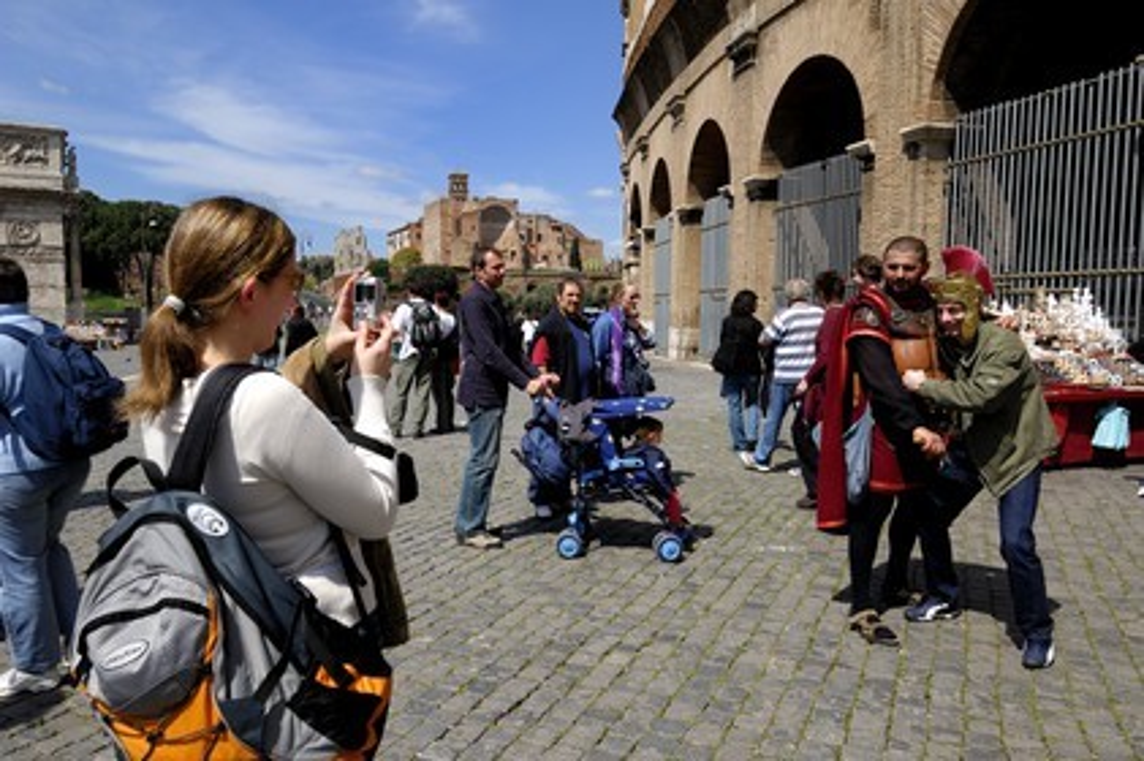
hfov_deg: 70.5
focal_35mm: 26
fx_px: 810
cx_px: 572
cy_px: 380
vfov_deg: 50.3
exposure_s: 1/160
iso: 100
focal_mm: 17
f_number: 9.5
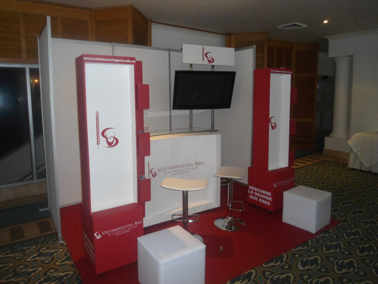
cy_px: 142
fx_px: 284
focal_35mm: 26
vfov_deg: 53.1
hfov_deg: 67.3
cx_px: 189
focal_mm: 4.7
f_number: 2.8
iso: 200
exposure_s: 1/30
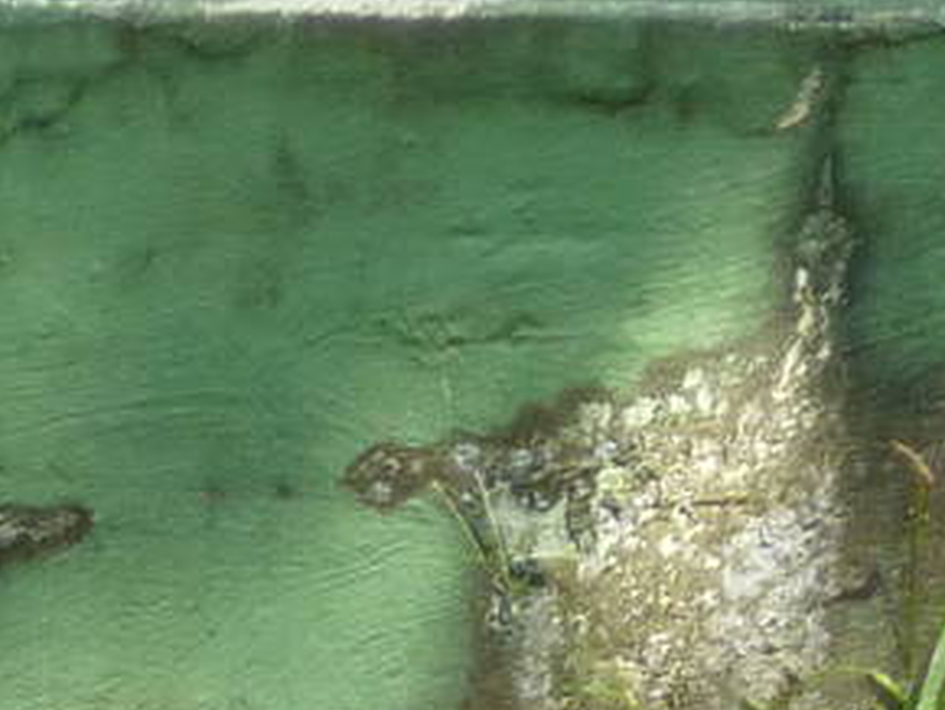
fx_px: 31612
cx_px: -1000
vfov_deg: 1.3
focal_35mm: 1157
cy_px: 1638
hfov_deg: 1.7
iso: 200
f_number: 4.6
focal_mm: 34.4
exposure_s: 1/160
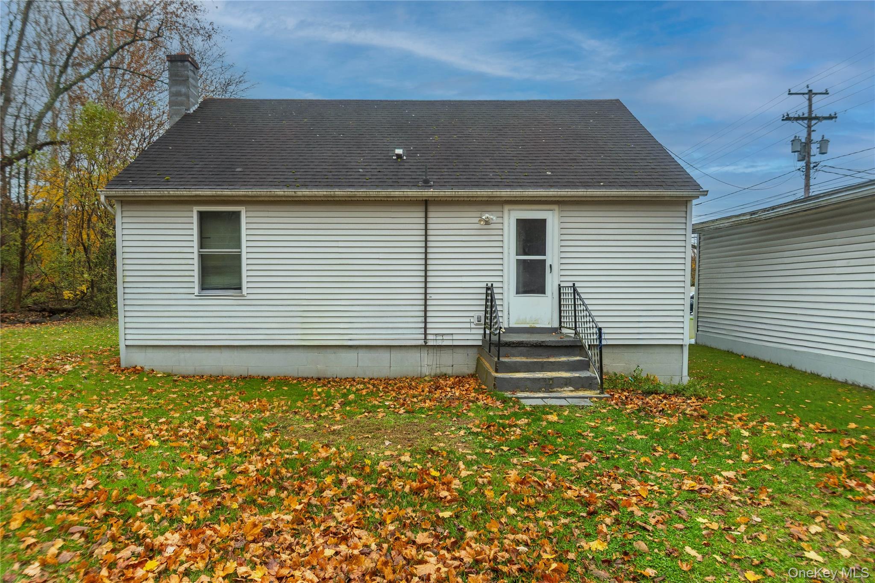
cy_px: 292
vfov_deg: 59.5
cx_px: 438
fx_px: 510
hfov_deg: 81.2
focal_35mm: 21
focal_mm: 14
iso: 100
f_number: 3.8
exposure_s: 1/60
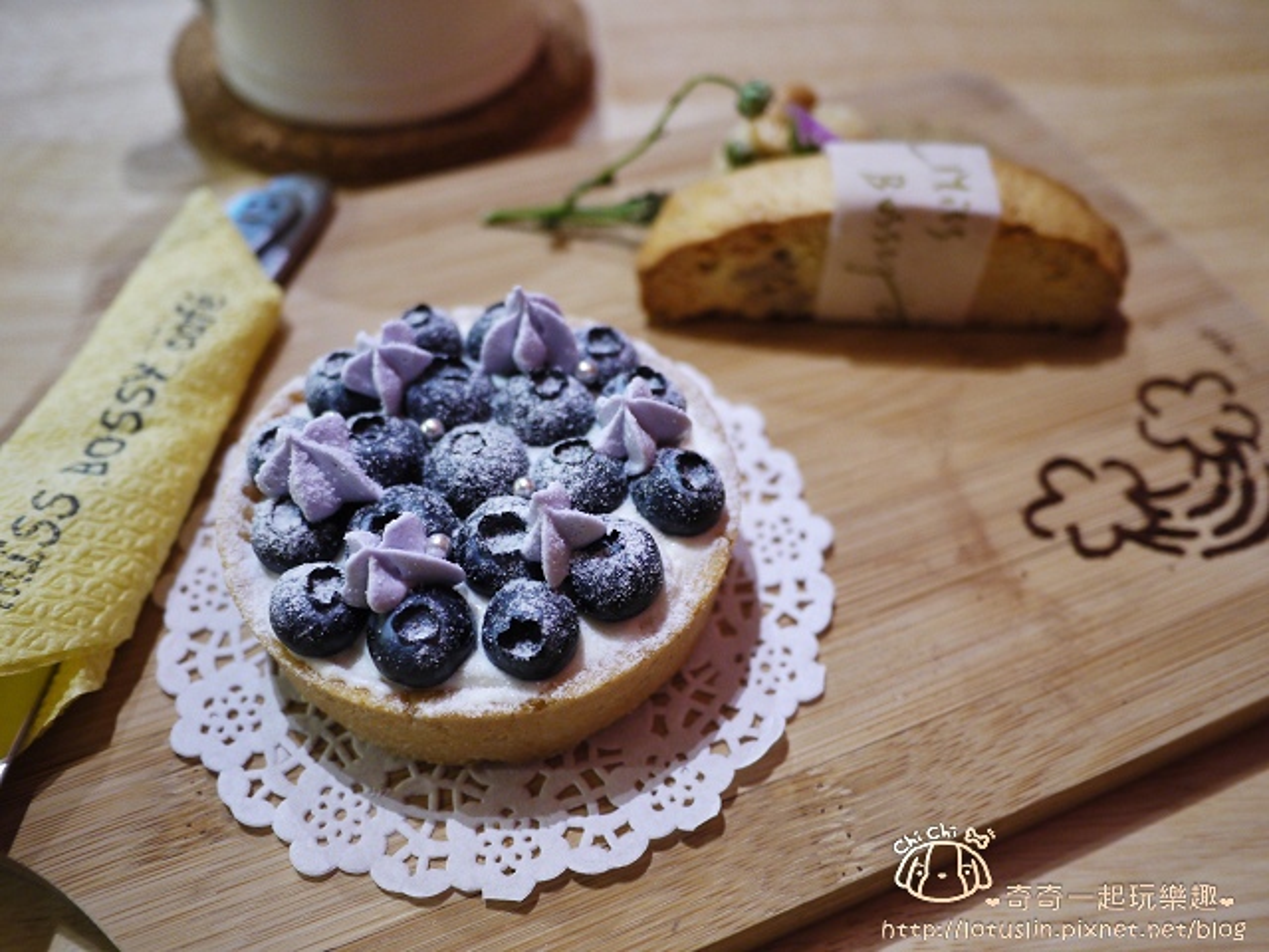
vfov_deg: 49.7
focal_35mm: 28
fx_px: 1026
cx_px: 634
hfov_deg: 63.4
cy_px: 476
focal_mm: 14
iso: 400
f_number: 2.5
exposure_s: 1/15
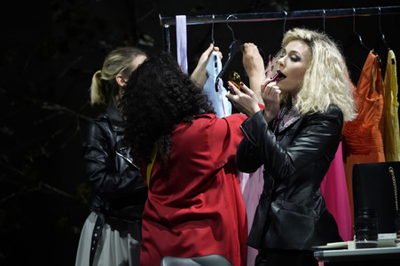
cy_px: 133
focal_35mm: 512
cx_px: 200
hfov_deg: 4.0
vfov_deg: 2.7
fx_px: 5685
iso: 4000
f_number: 6.3
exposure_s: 1/200
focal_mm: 512
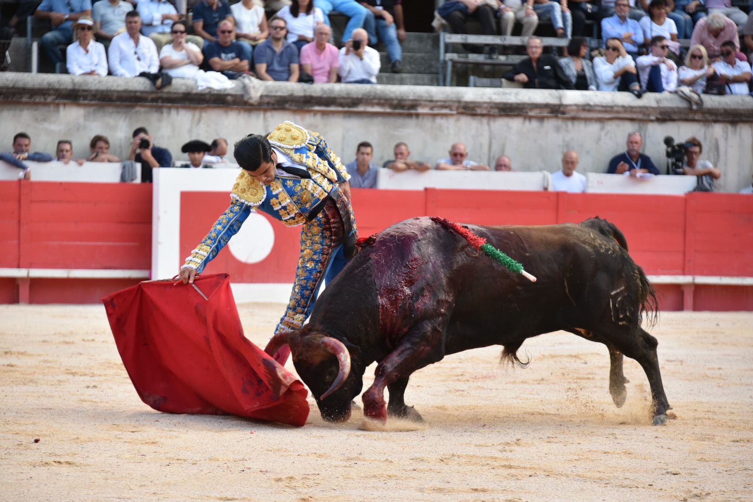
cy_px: 252
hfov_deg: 11.4
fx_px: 3786
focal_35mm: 181
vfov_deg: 7.6
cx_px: 376
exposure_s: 1/640
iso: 1400
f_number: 5.6
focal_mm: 180
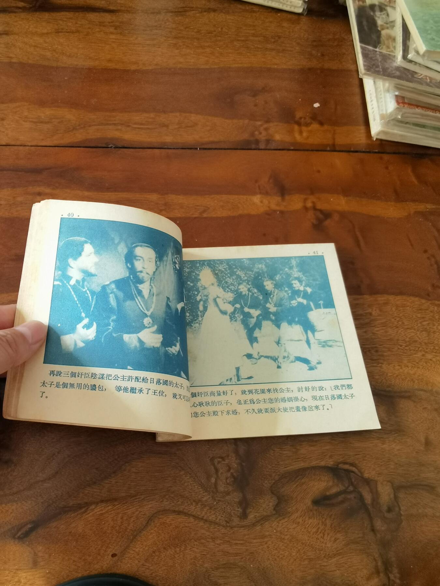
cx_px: 220
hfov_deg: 51.4
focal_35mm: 27
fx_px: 458
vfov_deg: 65.3
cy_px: 293
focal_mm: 2.26
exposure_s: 1/60
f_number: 2.2
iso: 160
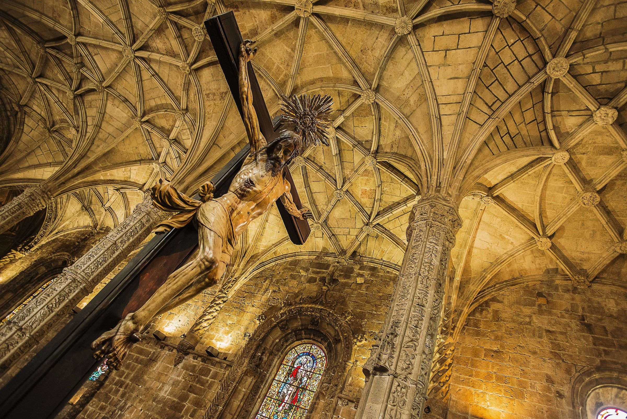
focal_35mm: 20
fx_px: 348
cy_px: 210
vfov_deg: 62.0
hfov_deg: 84.0
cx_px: 314
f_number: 4.5
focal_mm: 20
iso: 1600
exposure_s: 1/25
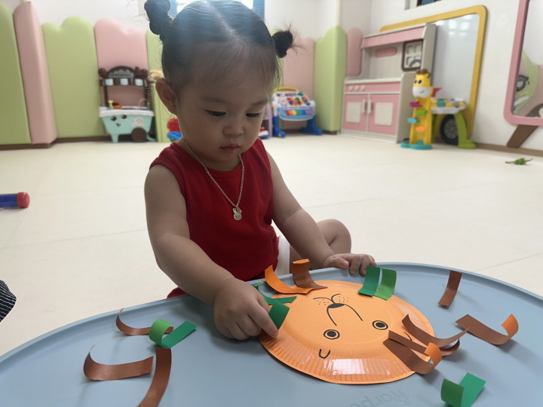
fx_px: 376
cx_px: 272
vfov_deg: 56.8
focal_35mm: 24
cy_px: 204
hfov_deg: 71.6
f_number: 1.78
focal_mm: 6.86
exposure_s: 1/120
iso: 64
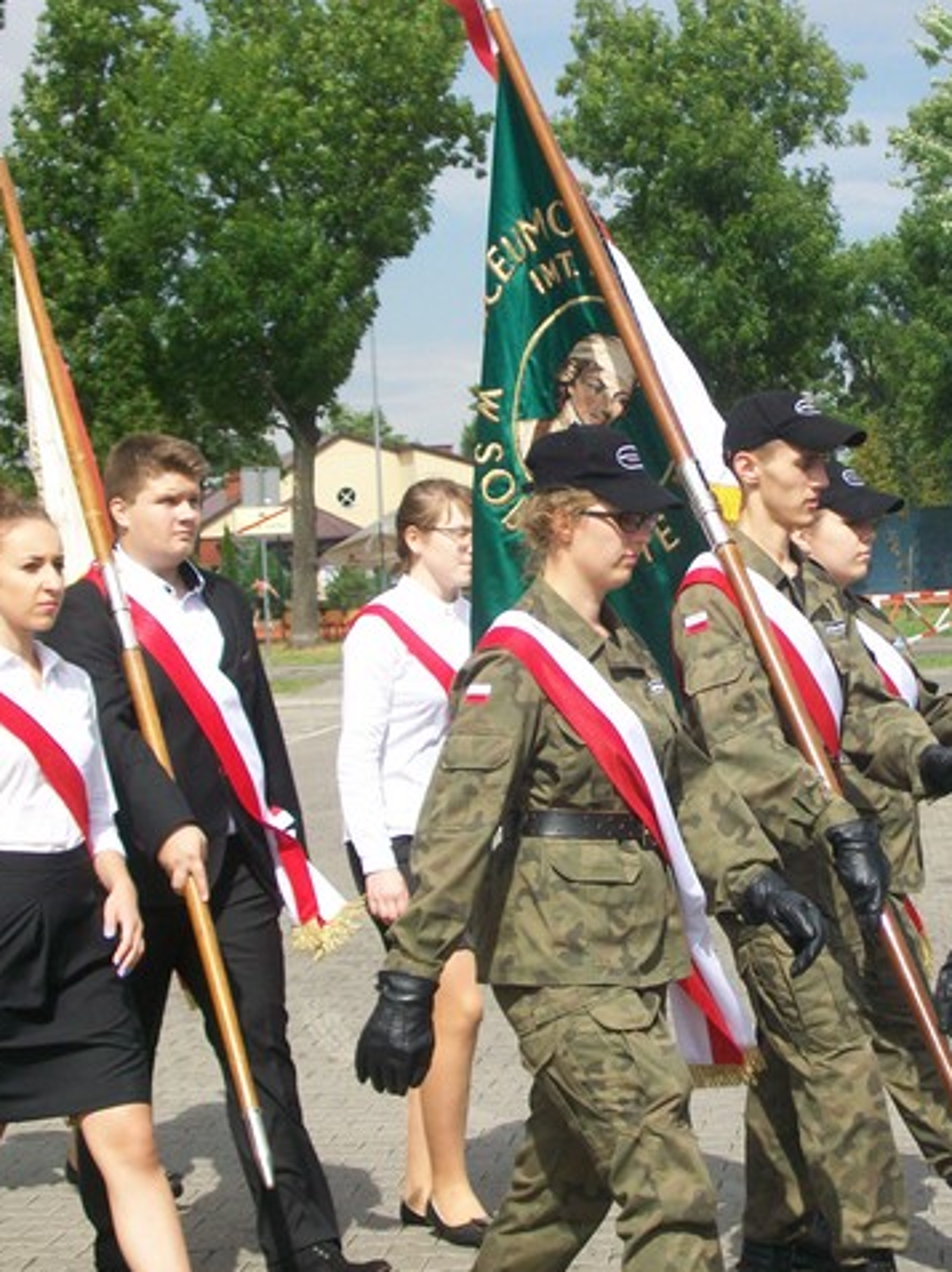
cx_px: 707
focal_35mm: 94
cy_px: 637
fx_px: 3452
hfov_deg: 15.6
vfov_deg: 20.9
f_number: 3.8
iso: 64
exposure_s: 1/640
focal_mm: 11.6
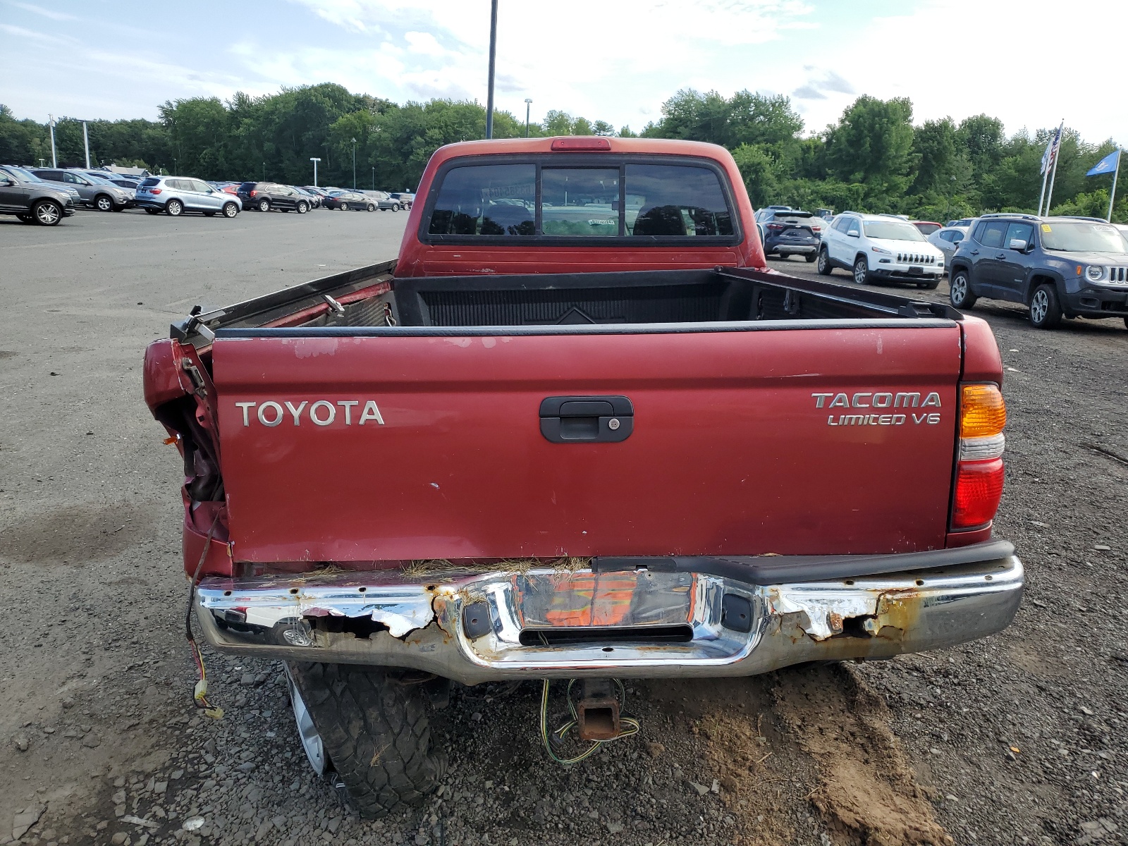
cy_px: 423
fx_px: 847
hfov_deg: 67.3
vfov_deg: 53.1
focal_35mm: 26
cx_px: 564
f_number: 1.5
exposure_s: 1/1429
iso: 50
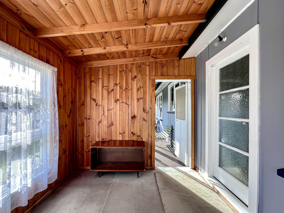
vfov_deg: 89.9
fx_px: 107
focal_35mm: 13
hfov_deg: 106.2
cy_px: 106
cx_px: 142
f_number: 1.8
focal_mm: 1.57
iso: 32
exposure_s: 1/124
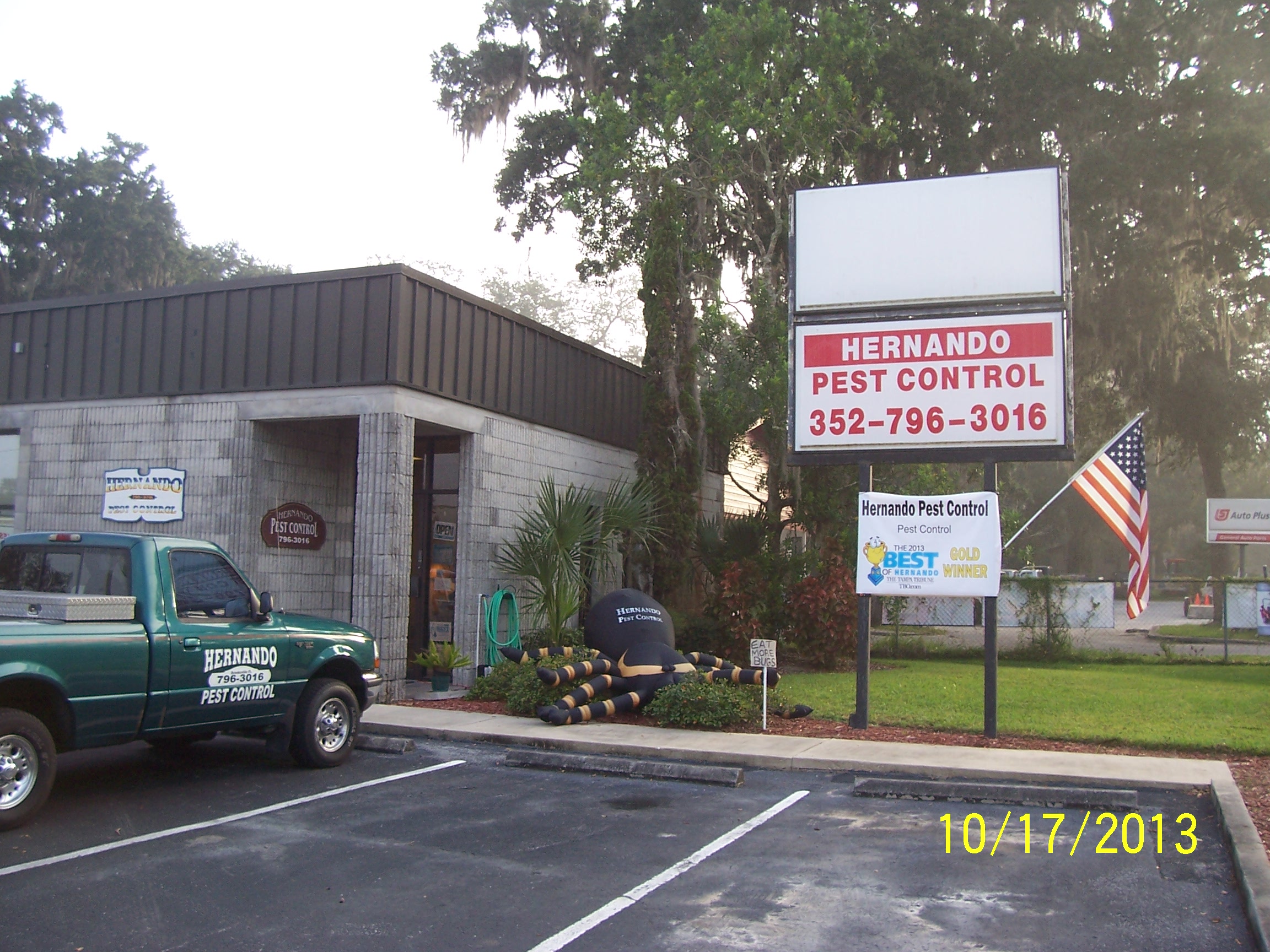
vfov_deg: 41.8
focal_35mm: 34
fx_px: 1247
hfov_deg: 54.0
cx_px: 635
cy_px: 476
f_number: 2.7
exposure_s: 1/250
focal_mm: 5.6
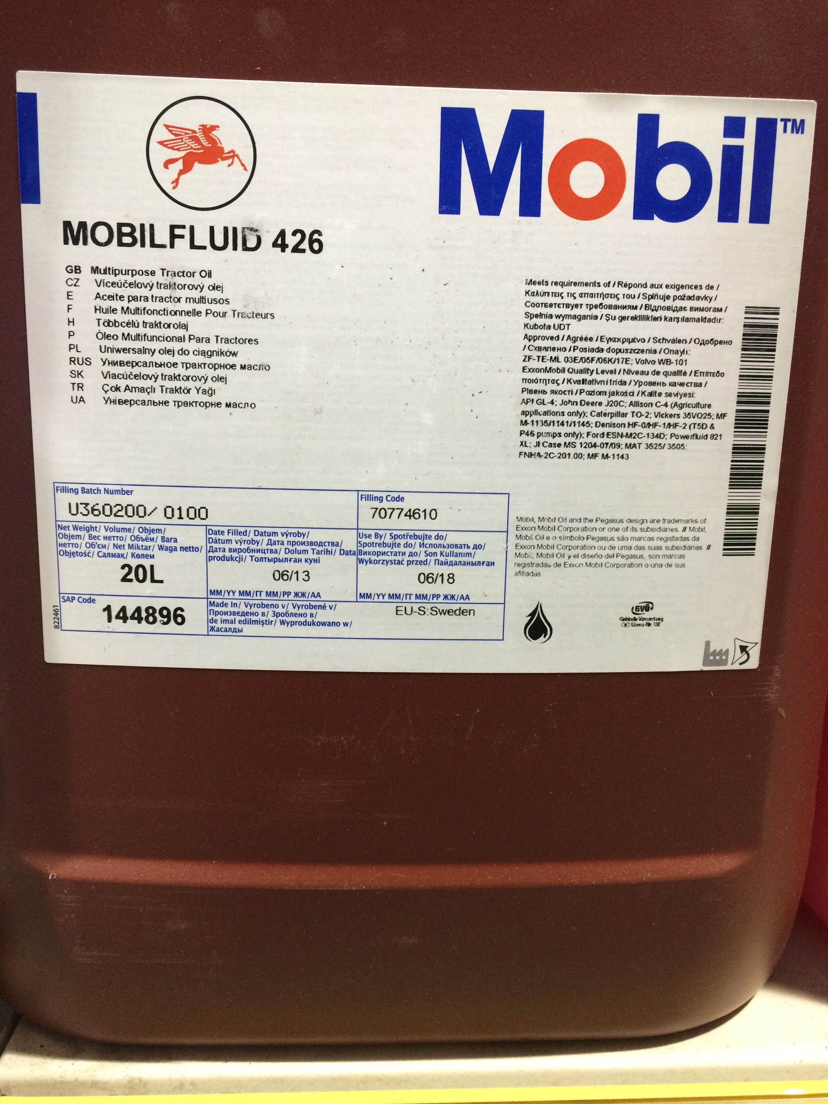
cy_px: 552
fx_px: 925
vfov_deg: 61.7
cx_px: 414
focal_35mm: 29
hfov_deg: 48.2
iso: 200
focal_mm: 4.15
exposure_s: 1/33
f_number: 2.2
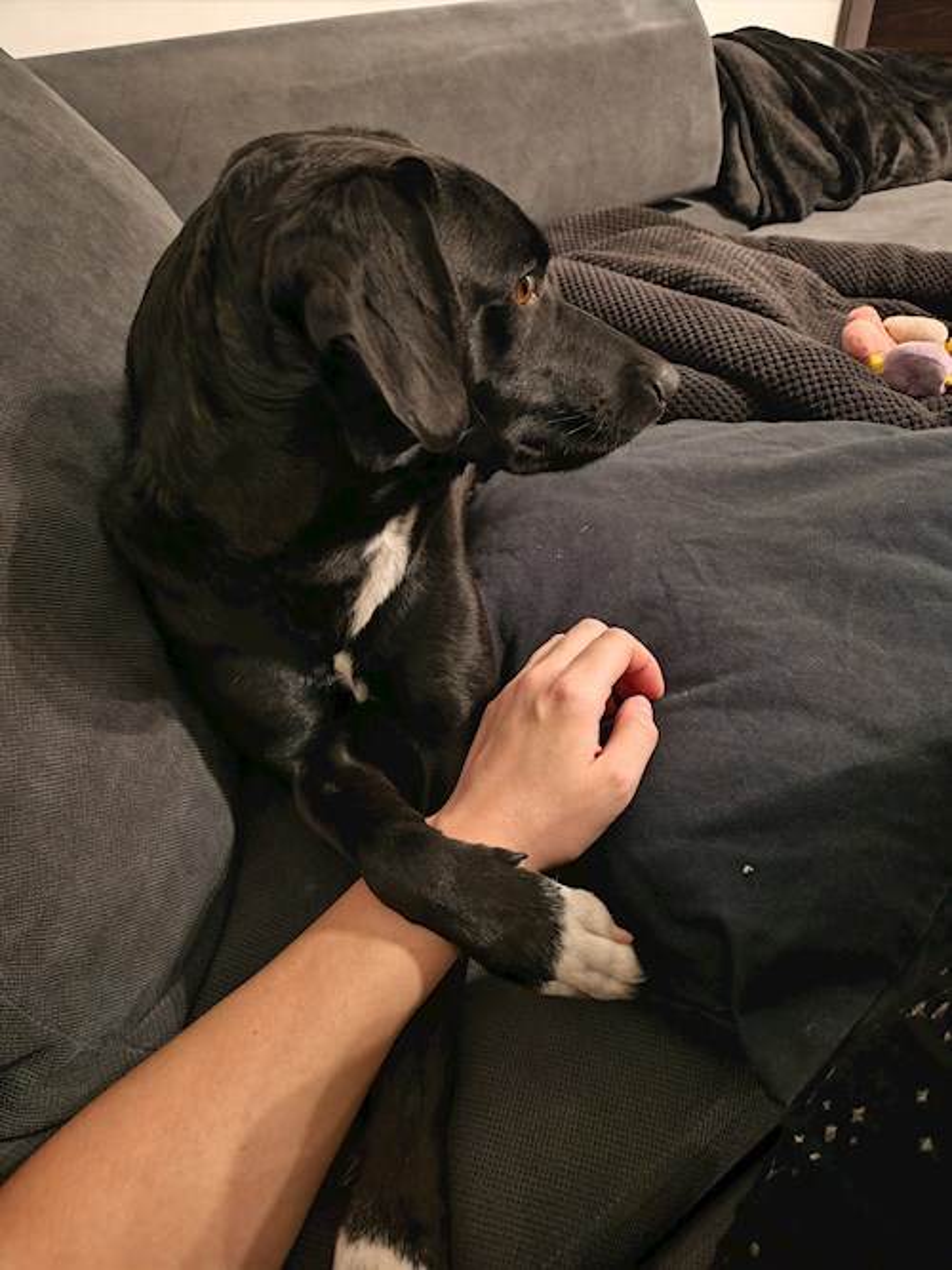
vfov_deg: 71.6
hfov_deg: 56.8
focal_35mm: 24
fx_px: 880
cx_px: 476
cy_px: 635
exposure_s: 1/17
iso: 6400
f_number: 1.9
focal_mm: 6.12
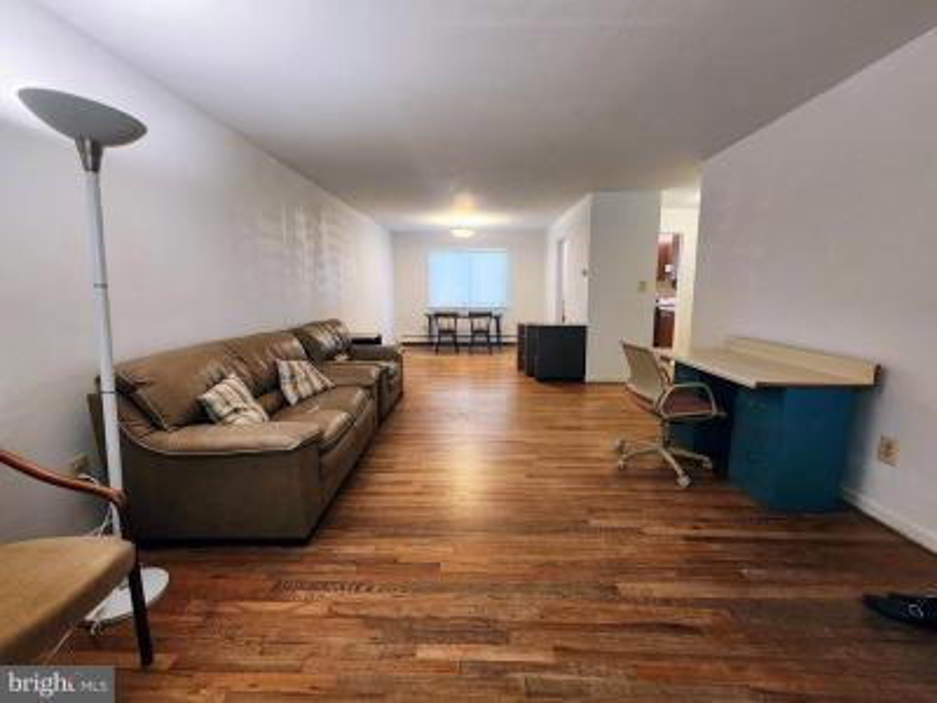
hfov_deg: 106.2
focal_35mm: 13
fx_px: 352
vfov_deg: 89.9
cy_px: 352
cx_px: 468
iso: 400
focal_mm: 2.2
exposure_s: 1/60
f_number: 2.2
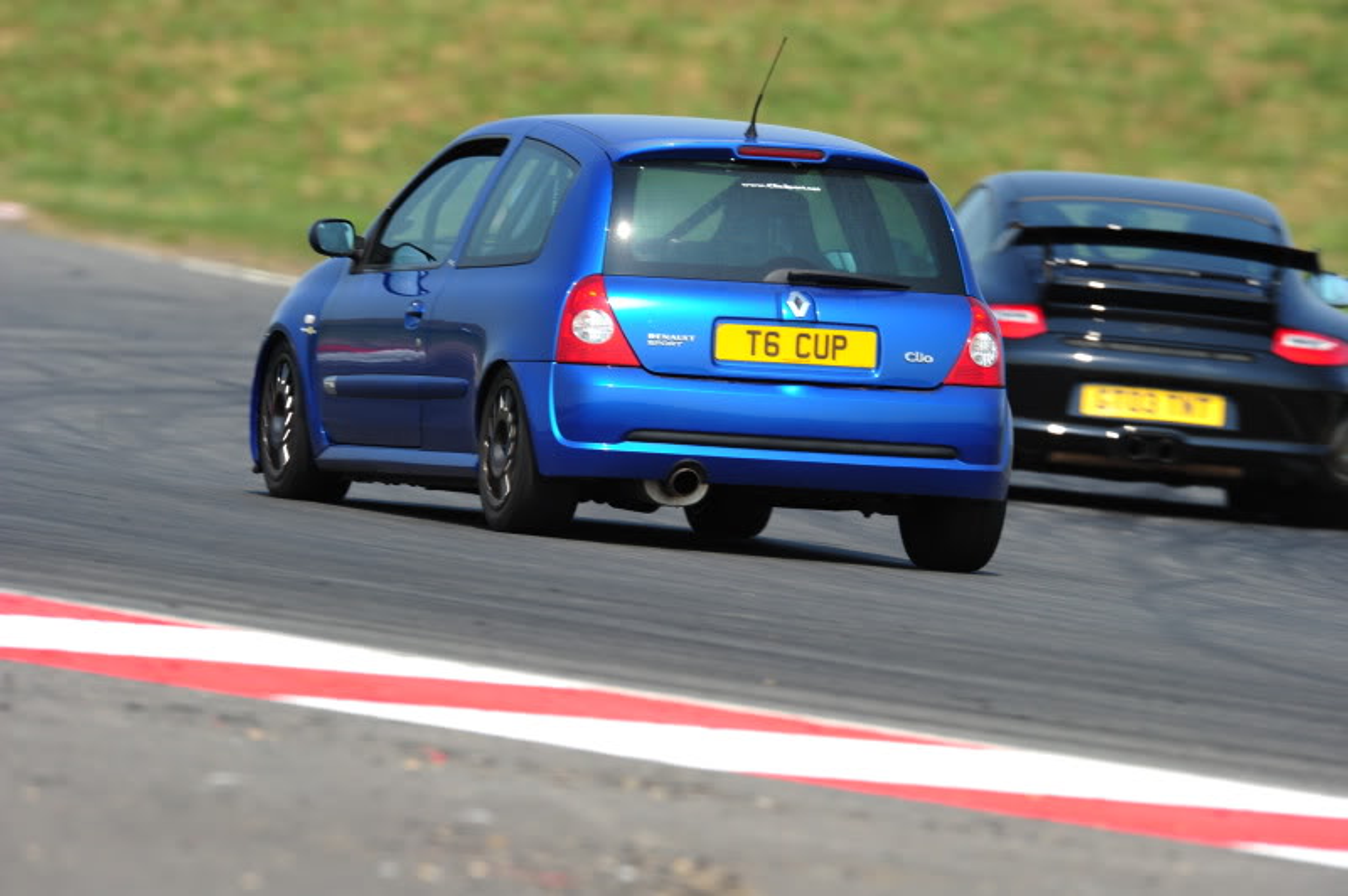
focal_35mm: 600
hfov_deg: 3.4
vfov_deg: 2.3
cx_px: 674
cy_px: 448
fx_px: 22448
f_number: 7.1
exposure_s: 1/250
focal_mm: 600
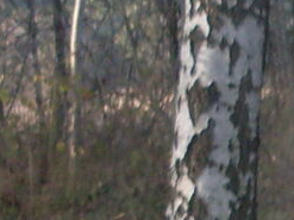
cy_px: 357
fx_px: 2504
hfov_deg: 6.3
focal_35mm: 295
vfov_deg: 5.0
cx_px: 797
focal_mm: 6.3
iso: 80
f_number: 2.8
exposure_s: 1/125
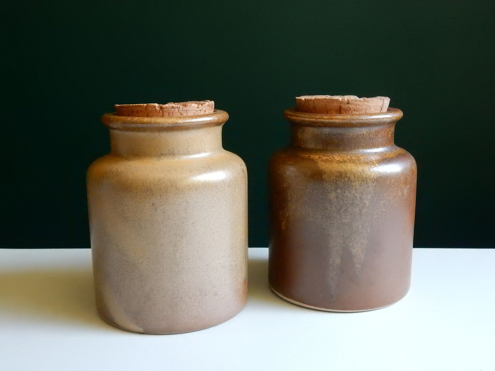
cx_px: 248
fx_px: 615
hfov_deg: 43.9
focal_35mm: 43
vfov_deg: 33.6
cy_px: 186
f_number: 4.2
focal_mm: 7.6
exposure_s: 1/60
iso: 1400
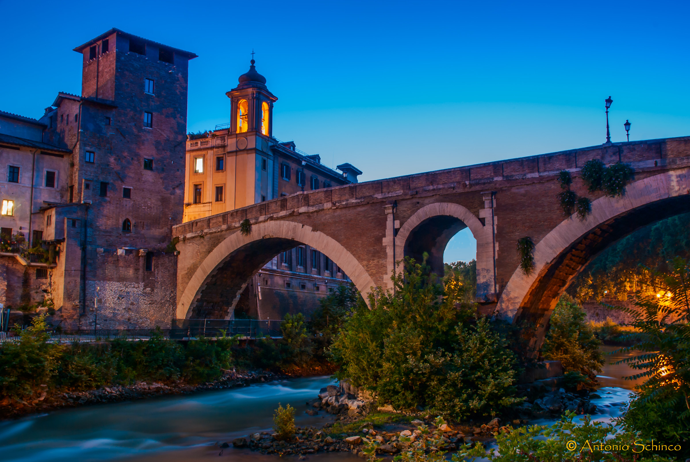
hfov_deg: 57.2
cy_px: 231
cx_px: 345
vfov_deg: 40.1
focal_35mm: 33
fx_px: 633
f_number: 13
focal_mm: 22
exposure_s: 120
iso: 100
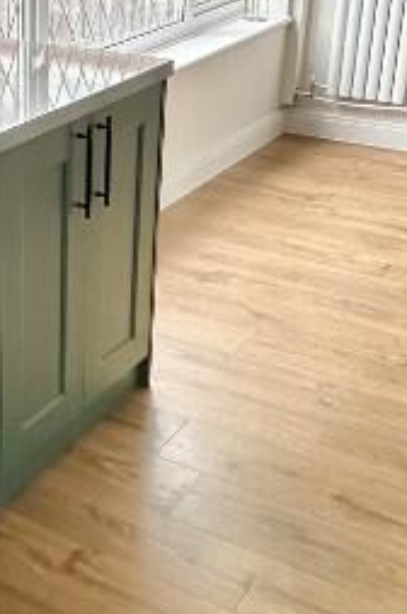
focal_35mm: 59
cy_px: 235
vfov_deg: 33.8
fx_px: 1003
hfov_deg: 21.8
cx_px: -34
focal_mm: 2.22
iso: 250
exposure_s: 1/99
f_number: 2.2
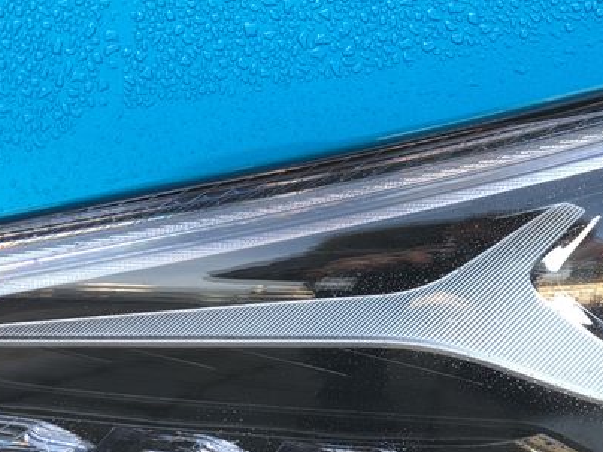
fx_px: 1237
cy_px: 333
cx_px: 482
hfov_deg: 26.9
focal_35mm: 71
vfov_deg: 20.6
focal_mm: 3.99
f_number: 1.8
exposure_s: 1/101
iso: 20
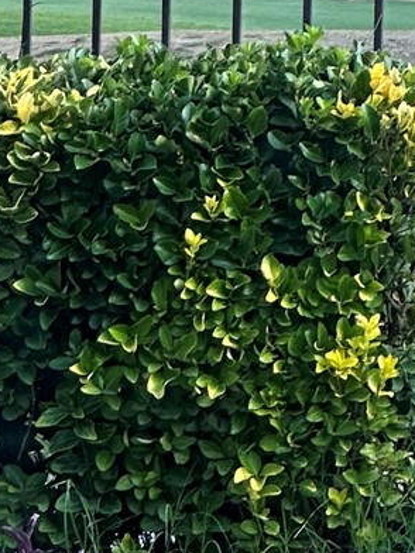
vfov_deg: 4.9
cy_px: 604
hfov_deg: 3.7
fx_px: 6426
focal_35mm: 402
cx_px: -470
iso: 32
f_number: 2.8
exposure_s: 1/108
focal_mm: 9
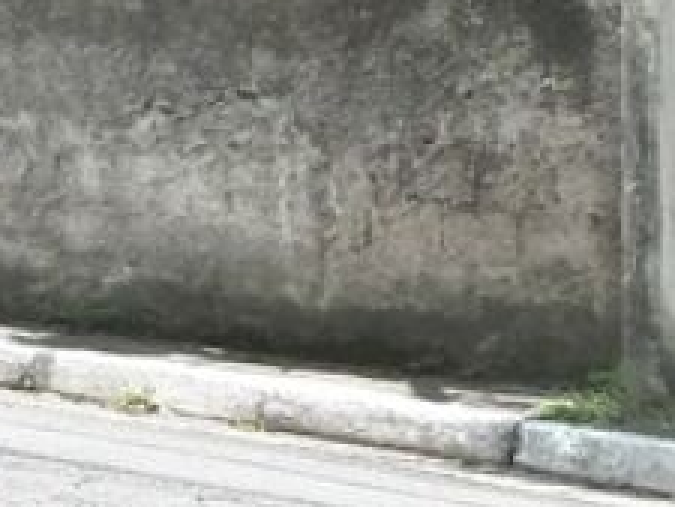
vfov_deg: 8.0
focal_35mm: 182
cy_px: -240
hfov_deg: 10.5
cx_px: -324
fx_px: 3551
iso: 125
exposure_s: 1/250
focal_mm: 5.3
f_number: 4
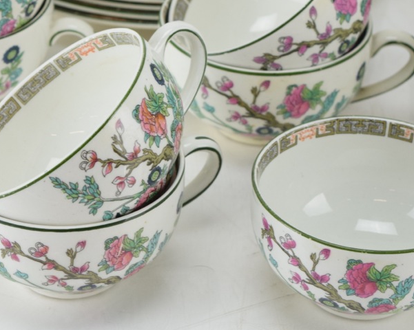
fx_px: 2020
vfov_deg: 9.3
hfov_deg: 11.7
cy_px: 72
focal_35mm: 165
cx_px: 155
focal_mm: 55
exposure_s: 1/125
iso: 800
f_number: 6.3
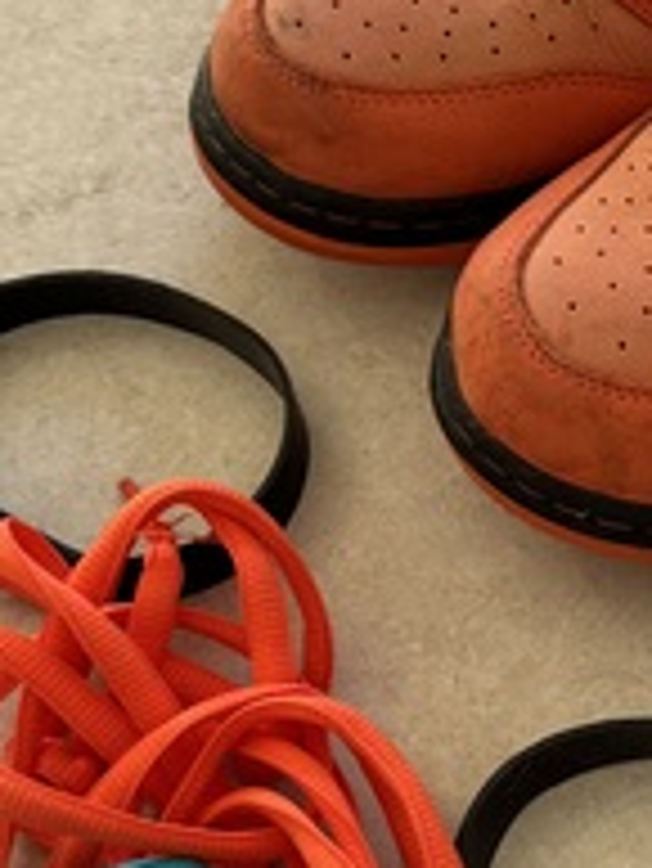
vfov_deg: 23.0
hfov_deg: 16.6
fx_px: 2132
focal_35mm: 85
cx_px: 782
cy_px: 335
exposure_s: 1/121
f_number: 1.78
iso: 125
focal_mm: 6.76
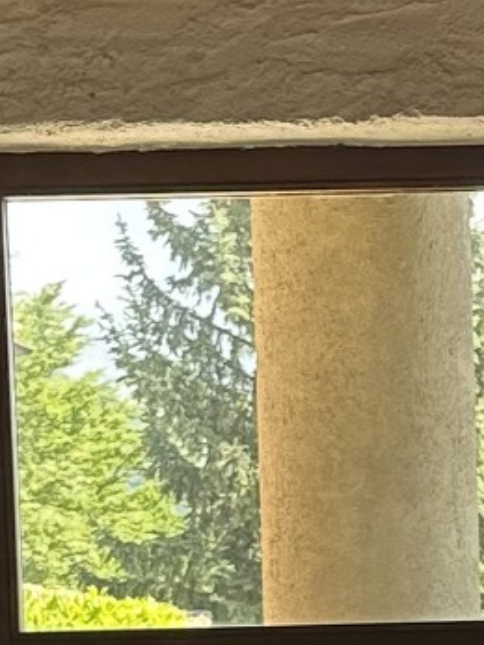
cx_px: 676
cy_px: 744
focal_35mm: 177
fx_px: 3302
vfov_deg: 11.0
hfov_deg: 8.2
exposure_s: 1/292
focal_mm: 6.86
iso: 80
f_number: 1.78
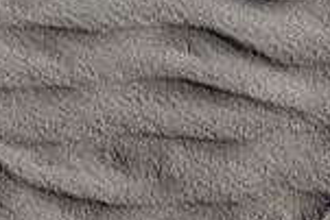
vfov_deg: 6.9
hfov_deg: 10.3
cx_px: 42
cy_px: 138
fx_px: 1826
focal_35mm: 199
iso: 100
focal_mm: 50
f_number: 8
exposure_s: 1/500
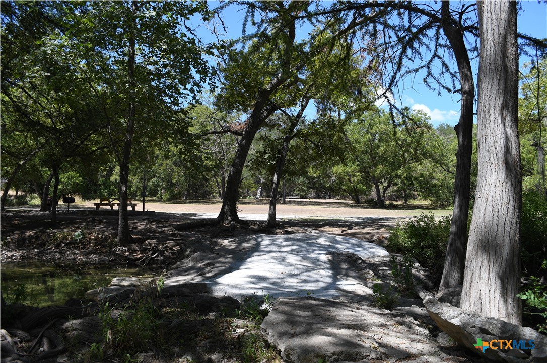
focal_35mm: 27
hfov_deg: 67.4
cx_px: 274
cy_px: 182
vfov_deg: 47.8
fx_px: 410
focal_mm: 18
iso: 100
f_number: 7.1
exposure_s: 1/200
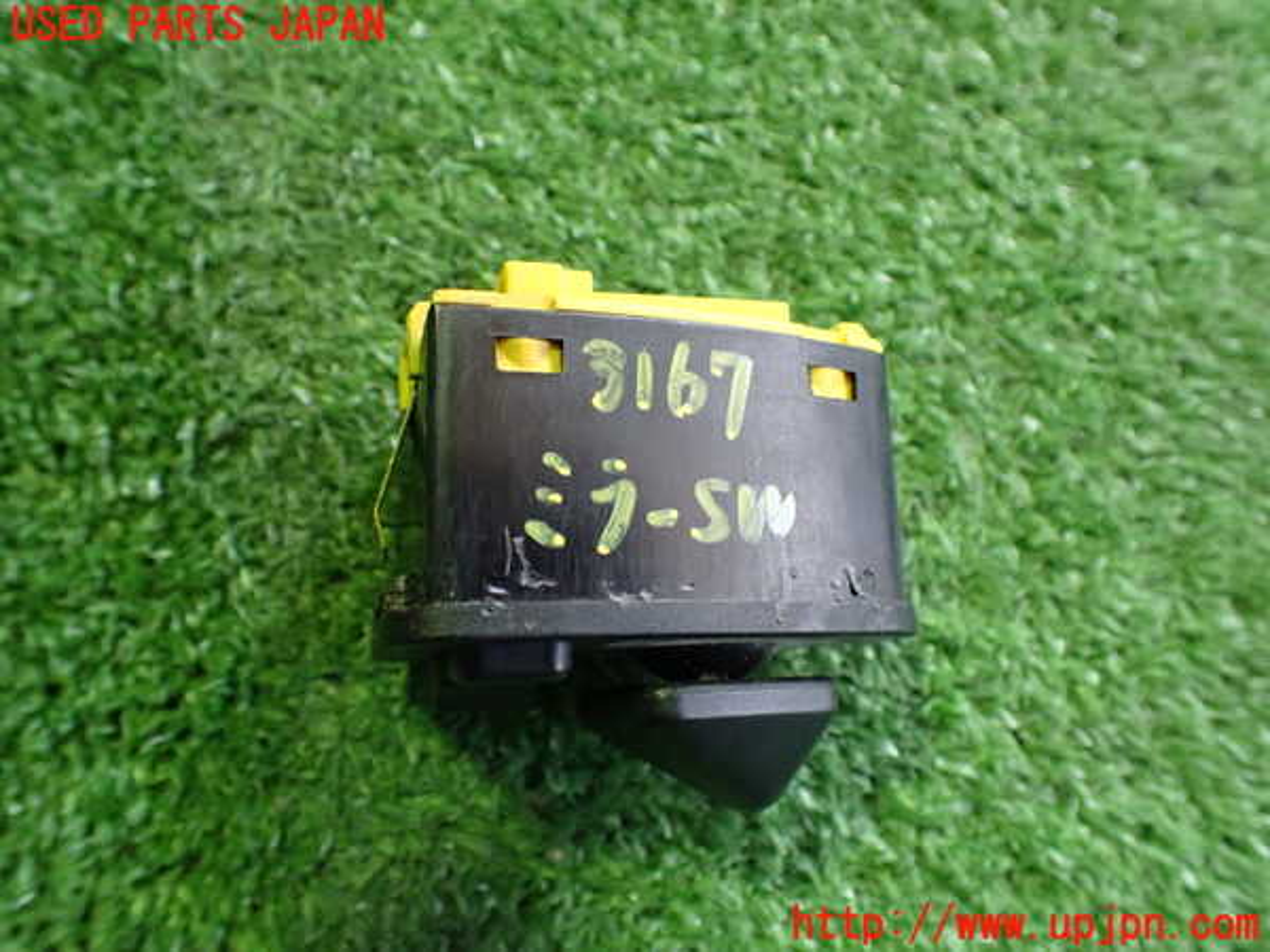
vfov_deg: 46.8
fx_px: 1101
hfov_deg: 60.0
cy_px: 476
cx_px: 635
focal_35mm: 30
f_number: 2.3
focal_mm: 5.4
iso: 800
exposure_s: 1/60
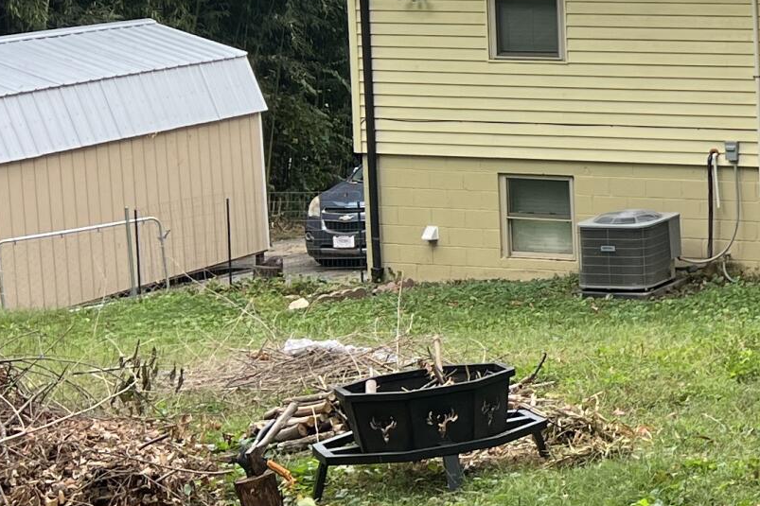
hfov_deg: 18.6
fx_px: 2132
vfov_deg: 13.4
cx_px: 1015
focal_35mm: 101
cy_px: 35
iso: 50
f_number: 1.5
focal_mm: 5.7
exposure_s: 1/917
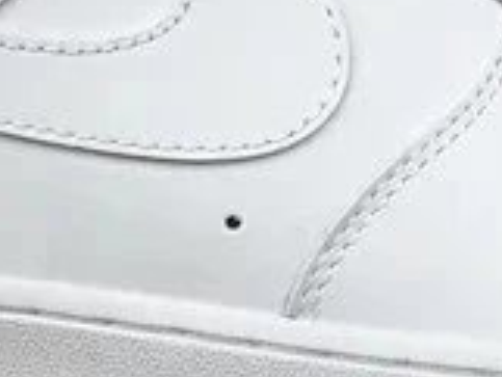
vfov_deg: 8.6
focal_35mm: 173
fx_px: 2511
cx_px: 302
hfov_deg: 11.4
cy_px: 335
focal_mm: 3.3
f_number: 2.4
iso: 25
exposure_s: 1/120
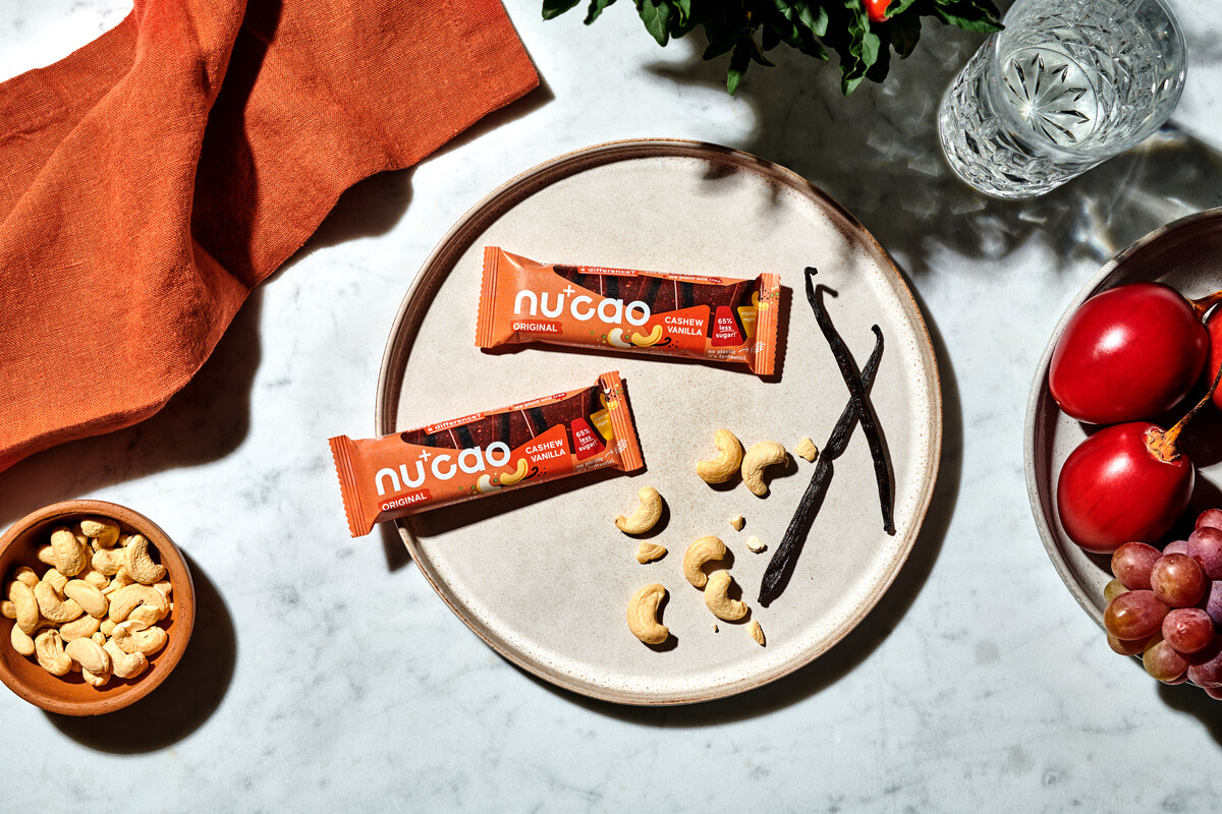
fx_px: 2037
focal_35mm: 60
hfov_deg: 33.4
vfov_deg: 22.6
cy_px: 407
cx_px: 611
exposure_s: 1/100
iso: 100
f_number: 11
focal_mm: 60
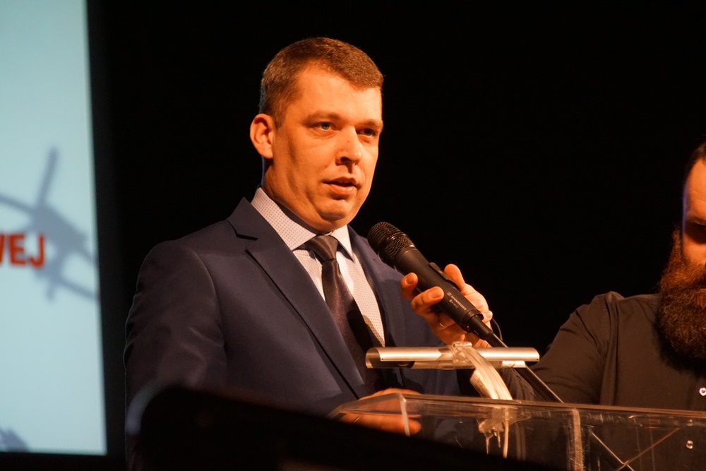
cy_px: 236
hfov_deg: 8.6
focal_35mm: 240
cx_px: 353
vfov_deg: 5.7
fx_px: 4707
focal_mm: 160
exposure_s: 1/40
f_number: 6.3
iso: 3200
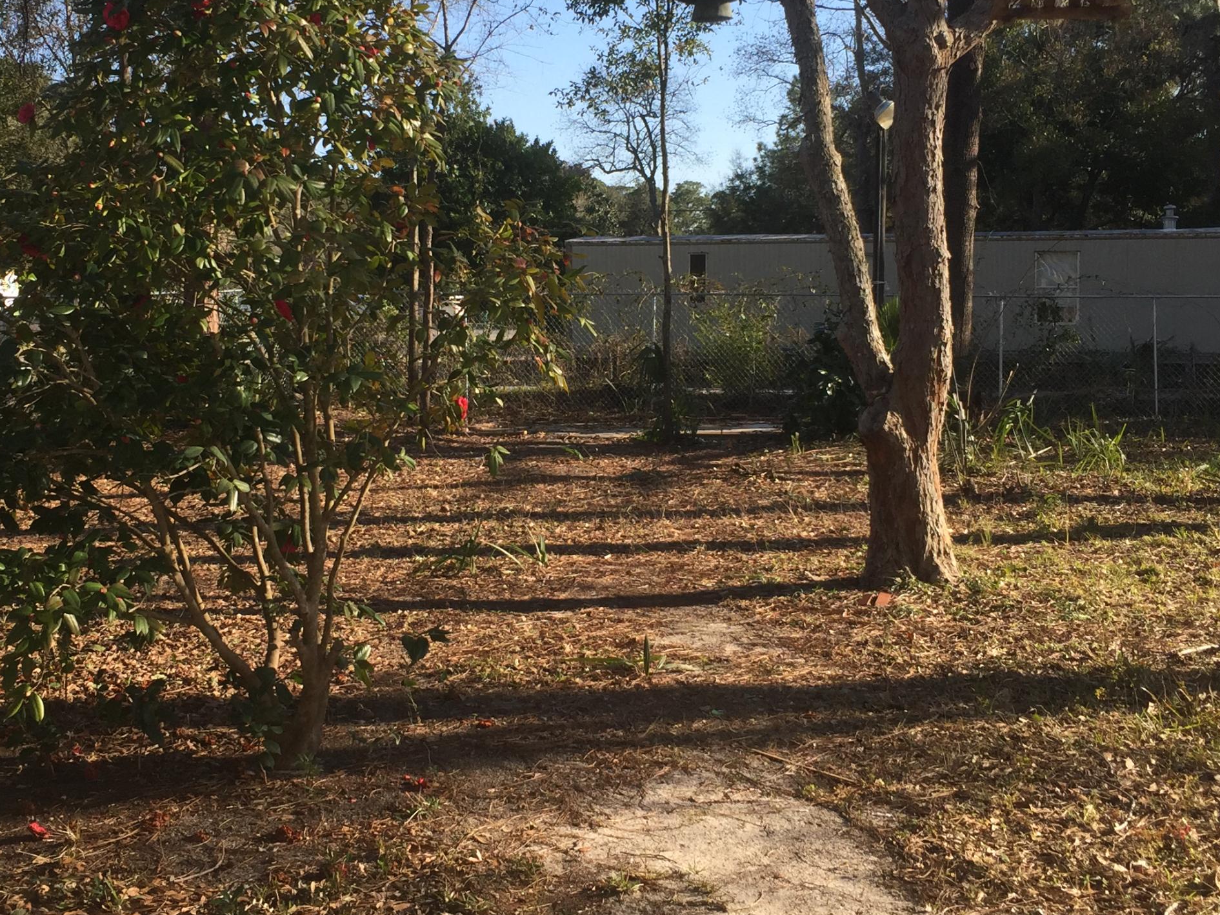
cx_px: 519
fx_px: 1621
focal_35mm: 46
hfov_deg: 41.1
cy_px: 357
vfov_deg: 31.4
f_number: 2.2
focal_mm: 4.15
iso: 32
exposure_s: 1/879
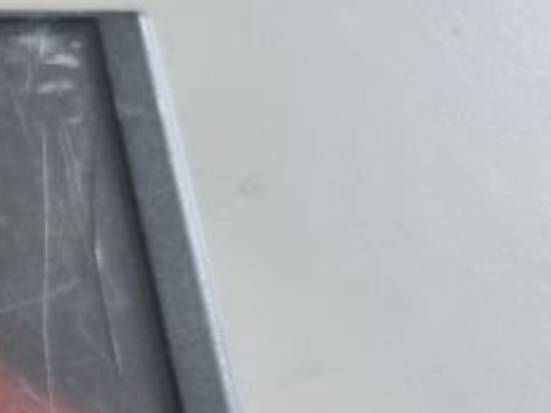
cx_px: -575
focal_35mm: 112
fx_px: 1783
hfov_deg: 14.4
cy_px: 712
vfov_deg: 12.3
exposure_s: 1/50
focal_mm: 5.4
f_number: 1.8
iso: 500
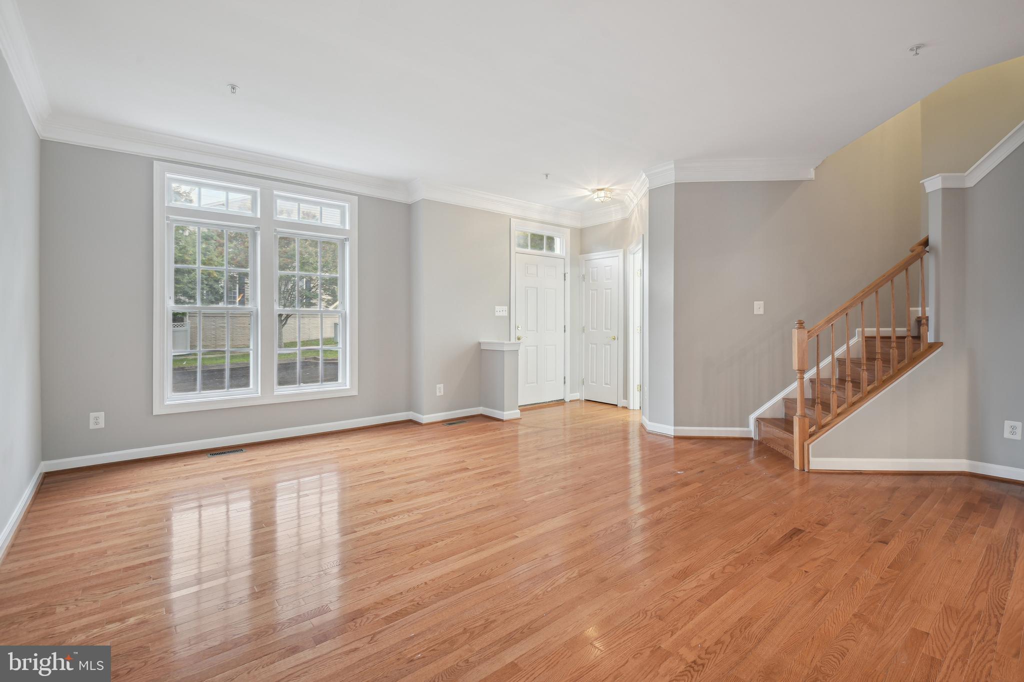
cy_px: 341
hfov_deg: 96.7
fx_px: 455
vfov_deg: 73.7
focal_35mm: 16
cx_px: 512
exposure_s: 1/2.5
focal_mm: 16
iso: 400
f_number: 8
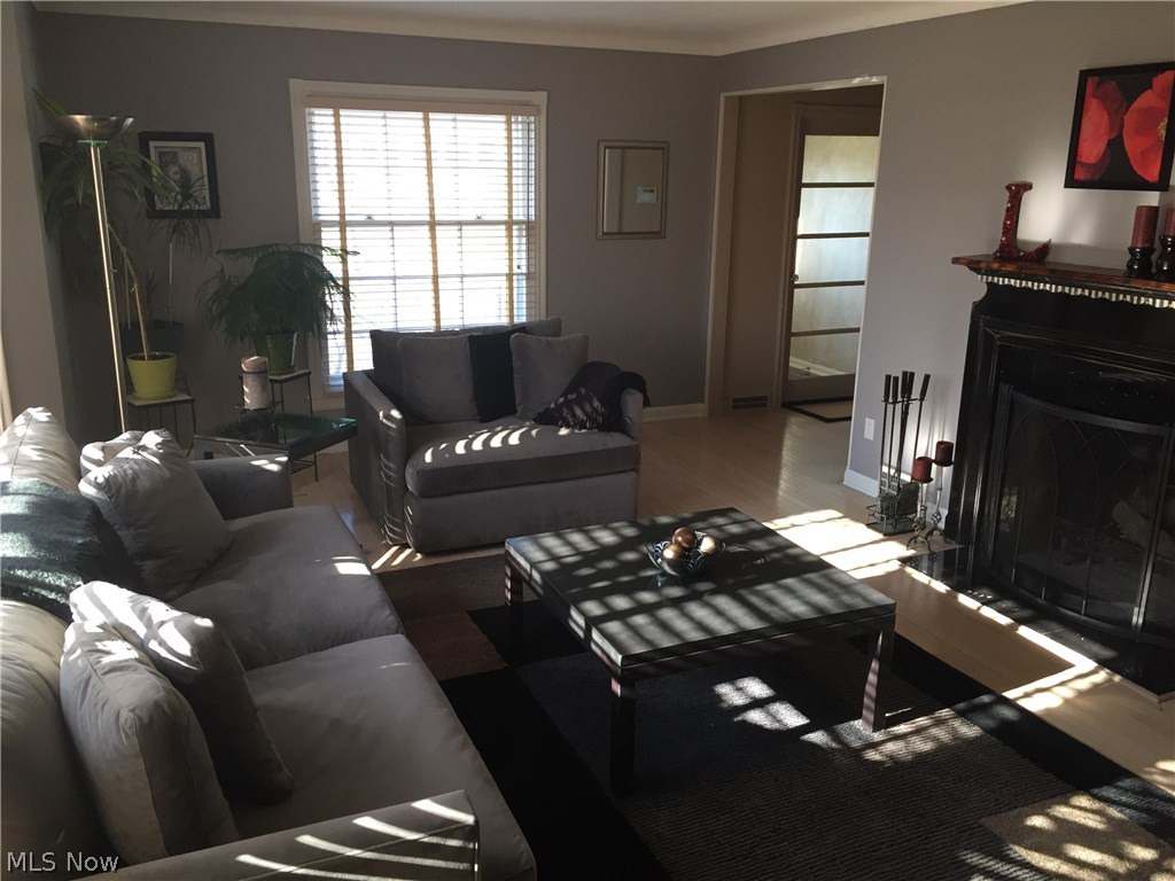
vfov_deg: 48.2
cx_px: 588
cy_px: 440
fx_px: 984
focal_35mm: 29
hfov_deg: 61.7
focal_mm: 4.15
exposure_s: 1/30
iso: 40
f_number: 2.2
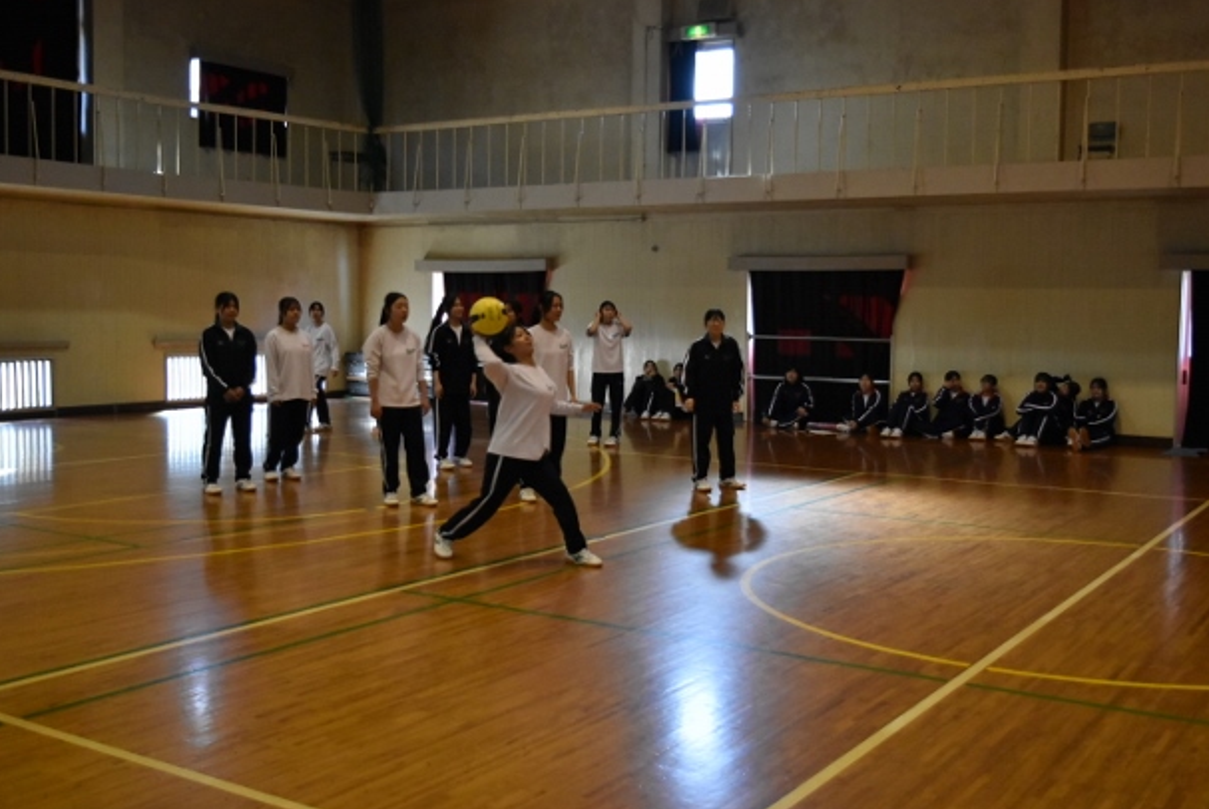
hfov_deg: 48.9
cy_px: 420
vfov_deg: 33.8
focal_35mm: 40
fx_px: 1329
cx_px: 592
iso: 2200
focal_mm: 25
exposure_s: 1/500
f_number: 4
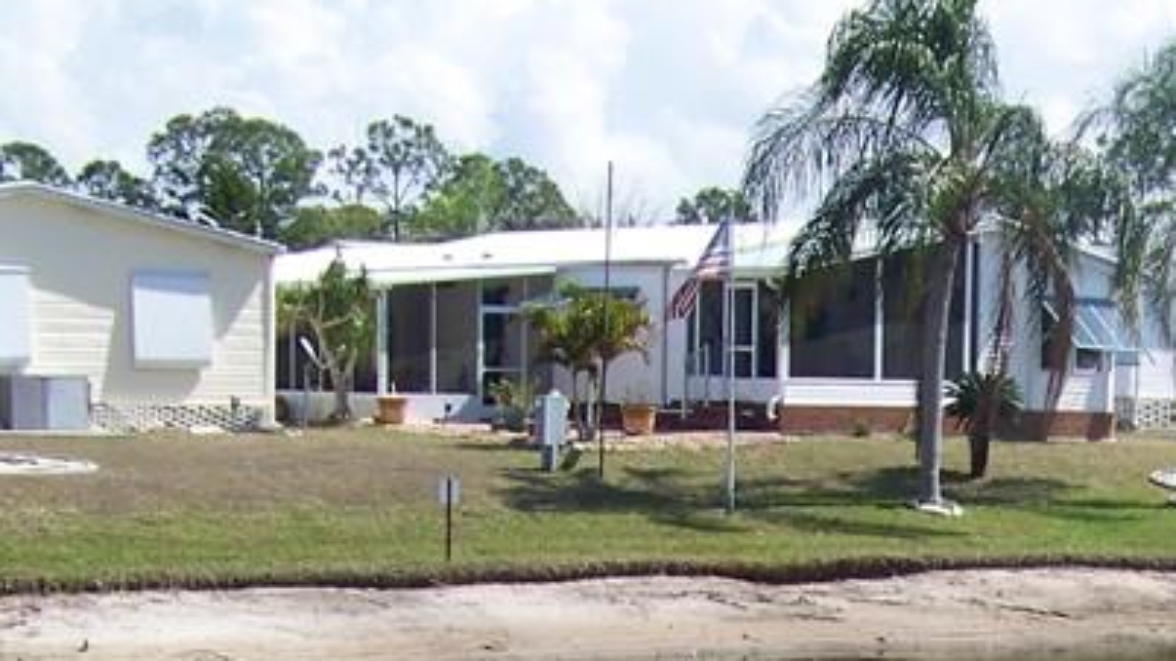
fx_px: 3118
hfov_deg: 20.6
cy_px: 1050
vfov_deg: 11.5
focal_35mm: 100
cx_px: 1211
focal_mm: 5.85
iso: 64
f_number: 2.8
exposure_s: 1/800
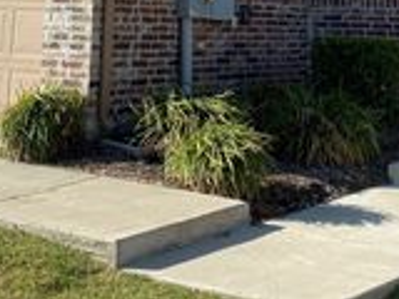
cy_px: -166
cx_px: 207
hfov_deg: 24.1
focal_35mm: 81
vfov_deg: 16.4
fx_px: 934
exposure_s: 1/2188
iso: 32
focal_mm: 4.25
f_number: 1.8
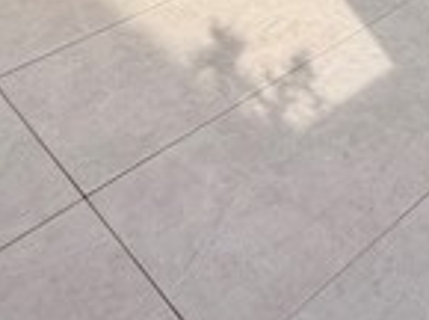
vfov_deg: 19.1
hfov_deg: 28.5
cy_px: -219
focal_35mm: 62
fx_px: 766
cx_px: 467
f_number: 2.2
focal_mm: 2.22
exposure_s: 1/770
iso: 32
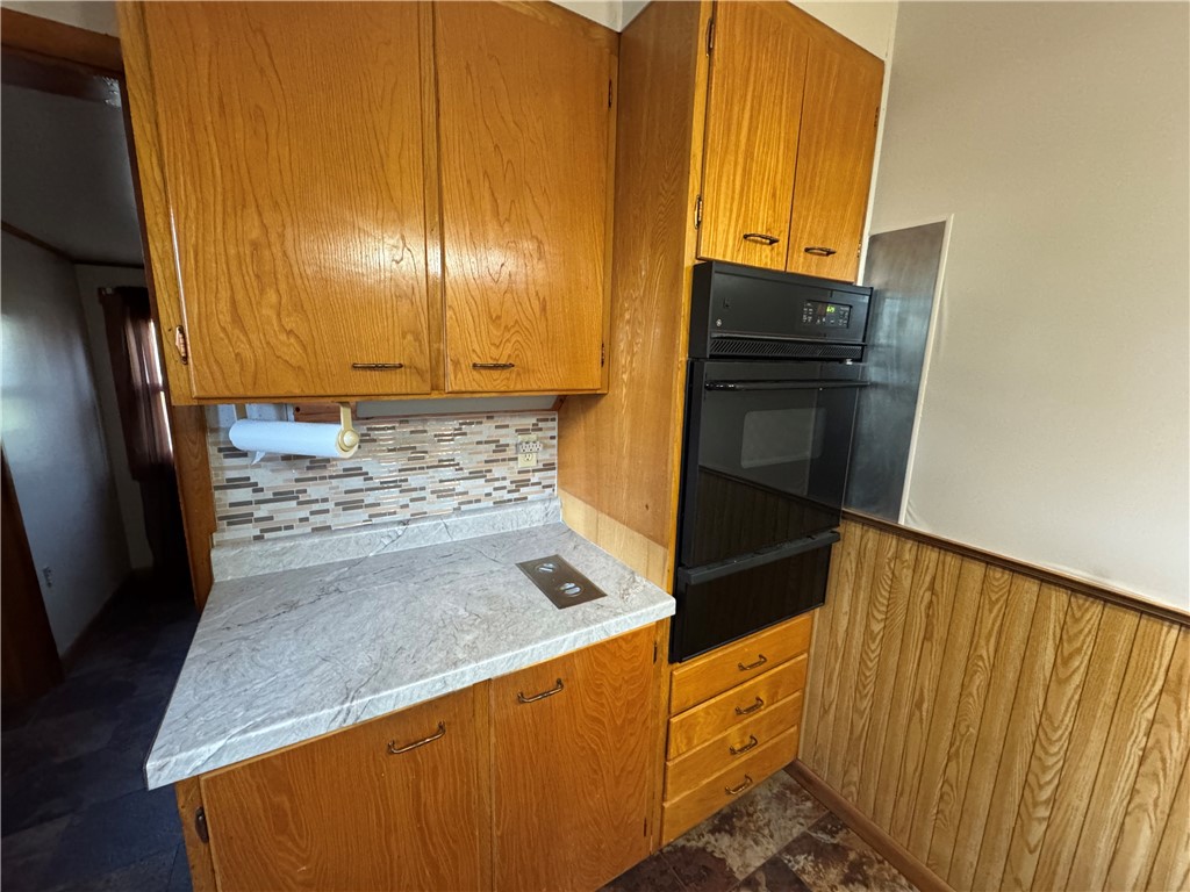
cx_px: 595
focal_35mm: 14
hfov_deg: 102.1
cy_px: 446
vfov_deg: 85.7
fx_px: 481
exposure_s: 1/60
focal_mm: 2.22
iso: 1000
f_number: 2.2
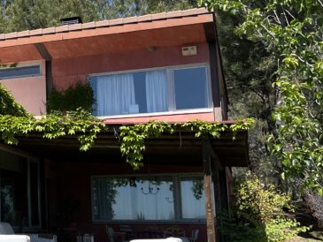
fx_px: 681
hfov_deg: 23.7
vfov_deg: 20.2
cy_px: 114
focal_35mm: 73
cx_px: -91
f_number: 1.6
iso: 50
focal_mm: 5.1
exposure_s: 1/1923
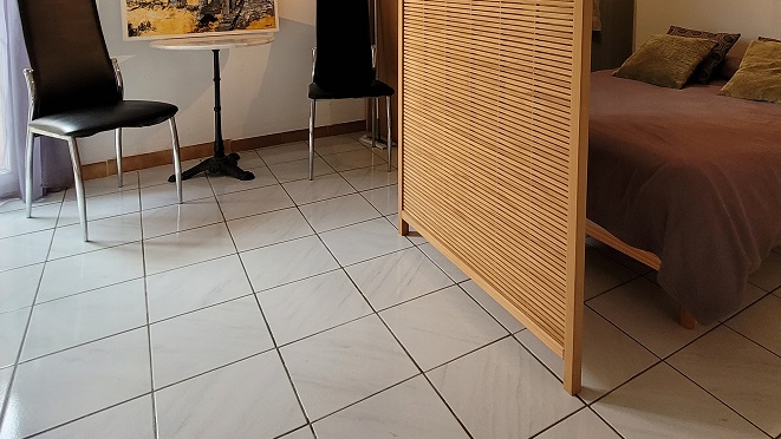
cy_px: 7
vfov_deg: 41.8
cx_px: 463
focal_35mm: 24
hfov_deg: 75.6
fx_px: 497
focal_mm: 1.74
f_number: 2.2
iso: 200
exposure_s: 1/50
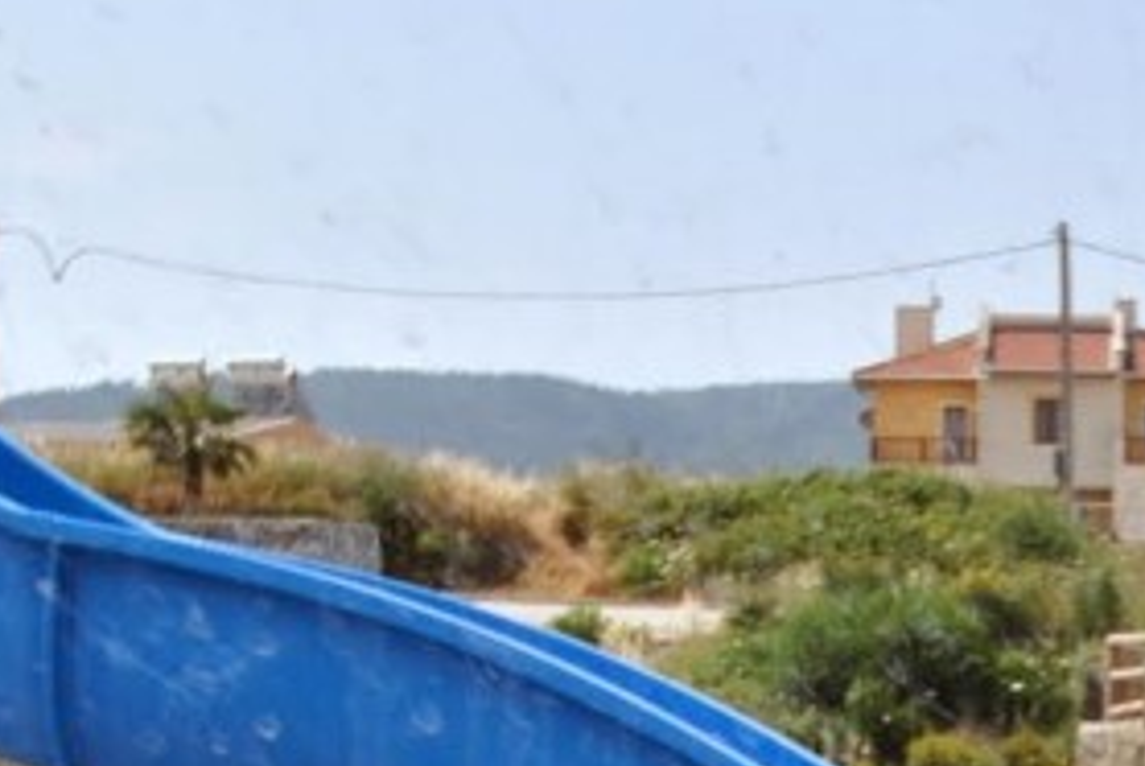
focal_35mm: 130
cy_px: 1446
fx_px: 4141
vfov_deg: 9.9
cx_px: 1407
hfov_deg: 15.1
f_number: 8
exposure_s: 1/250
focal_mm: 21
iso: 100
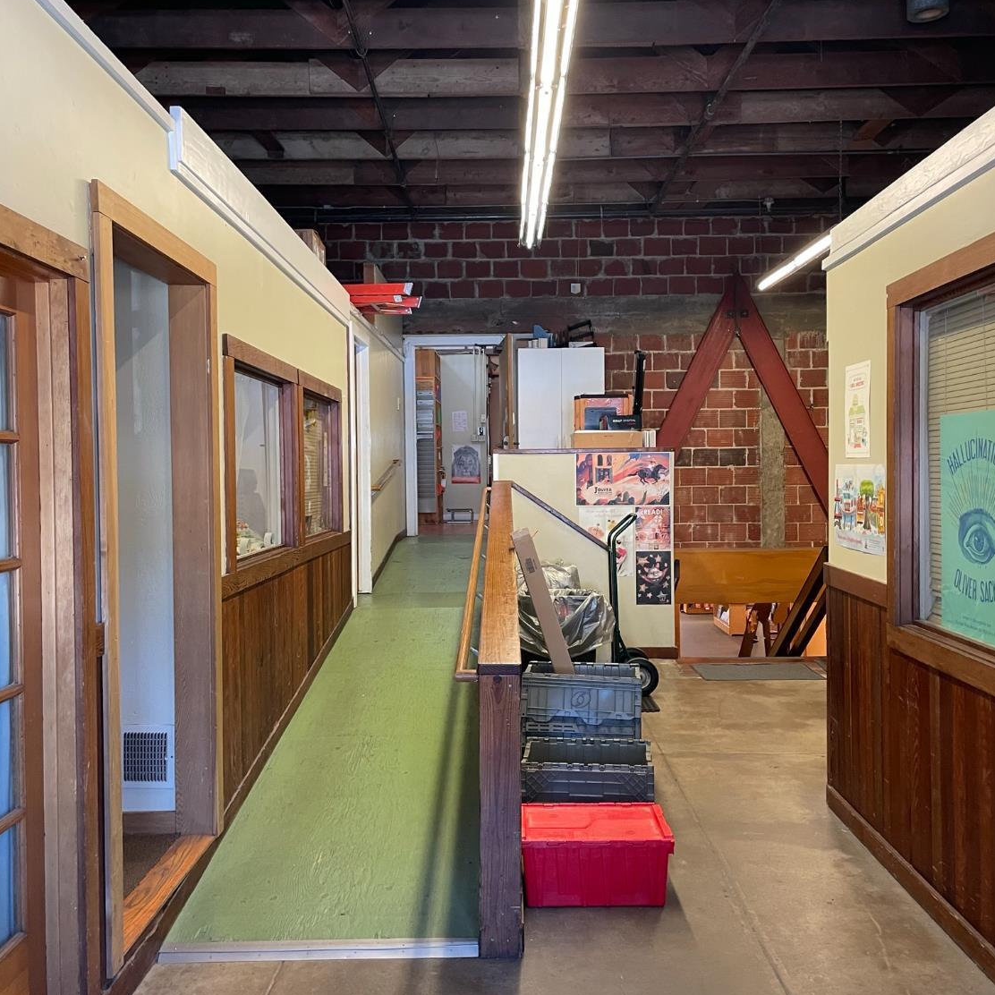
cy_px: 501
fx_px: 1008
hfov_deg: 52.5
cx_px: 512
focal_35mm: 31
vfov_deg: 52.5
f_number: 1.6
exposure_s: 1/60
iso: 160
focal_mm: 4.2
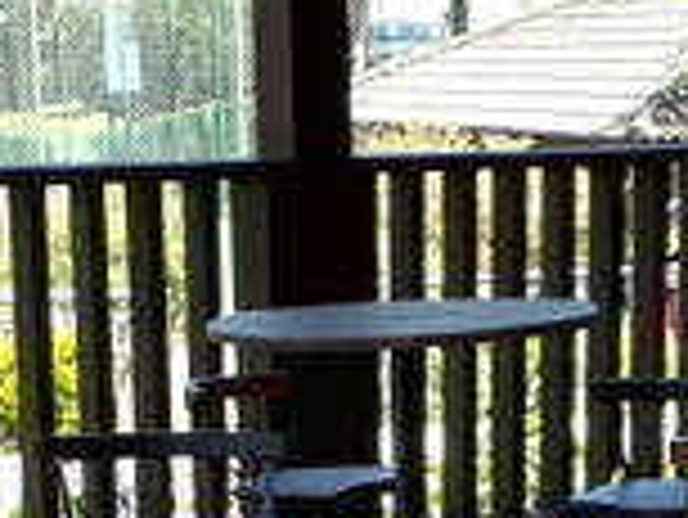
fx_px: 2805
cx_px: 589
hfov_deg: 13.9
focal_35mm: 141
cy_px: 608
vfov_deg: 10.4
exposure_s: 1/225
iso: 40
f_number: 1.9
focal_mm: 3.6
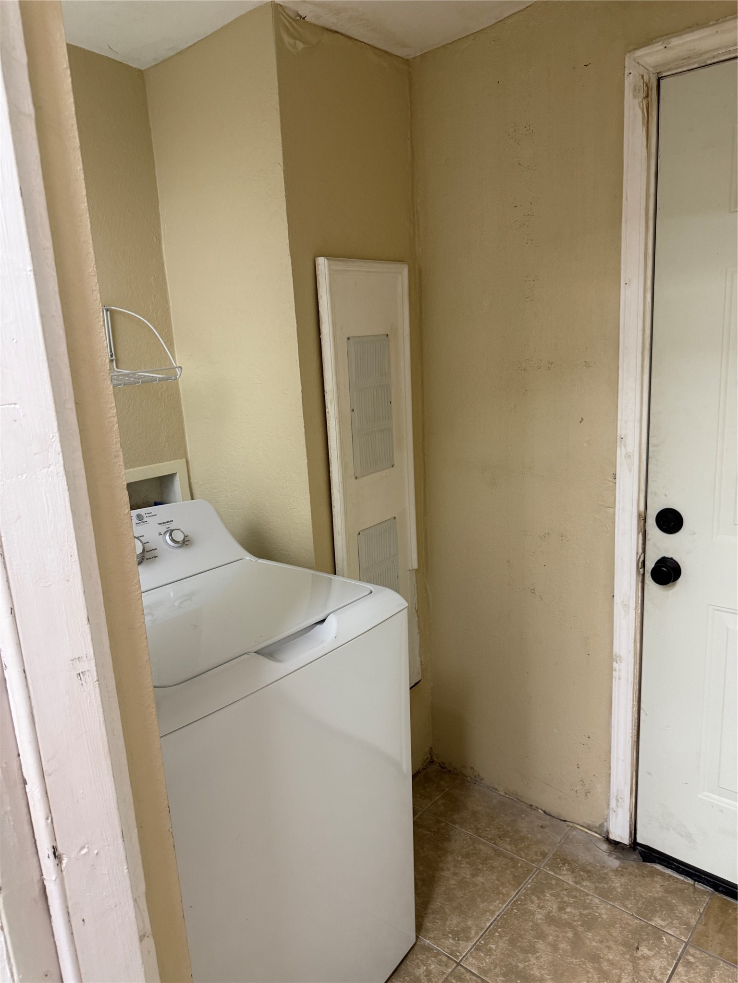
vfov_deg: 71.6
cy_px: 492
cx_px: 369
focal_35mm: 24
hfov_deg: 56.8
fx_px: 682
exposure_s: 1/78
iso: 200
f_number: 1.78
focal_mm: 6.76
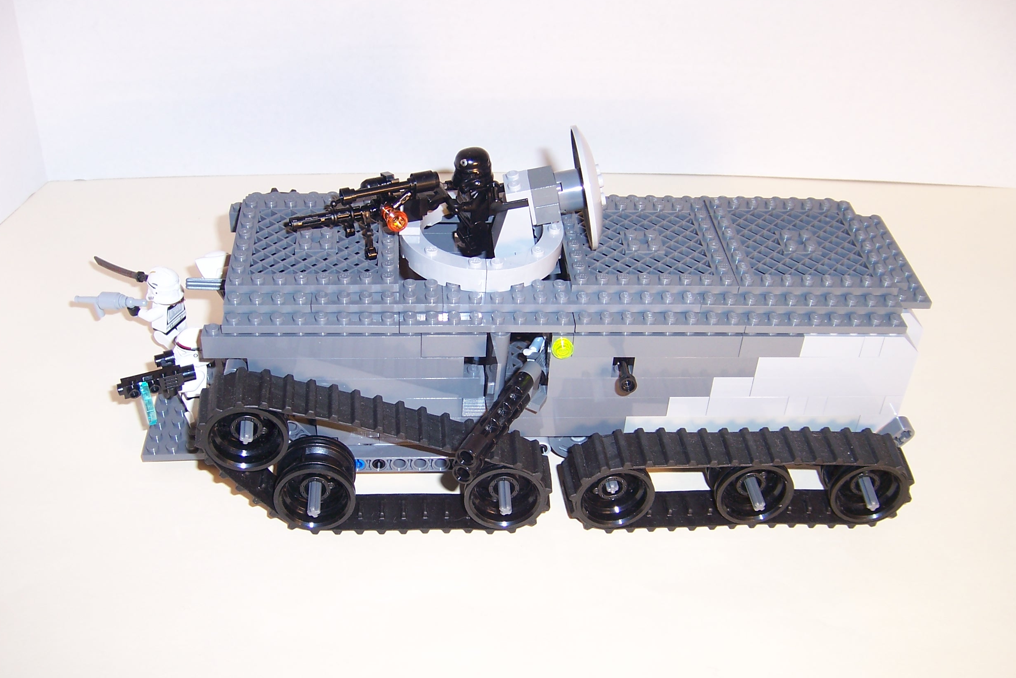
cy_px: 372
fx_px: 1101
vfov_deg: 34.2
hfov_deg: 49.5
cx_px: 491
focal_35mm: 39
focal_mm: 6.2
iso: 80
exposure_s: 1/500
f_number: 2.8
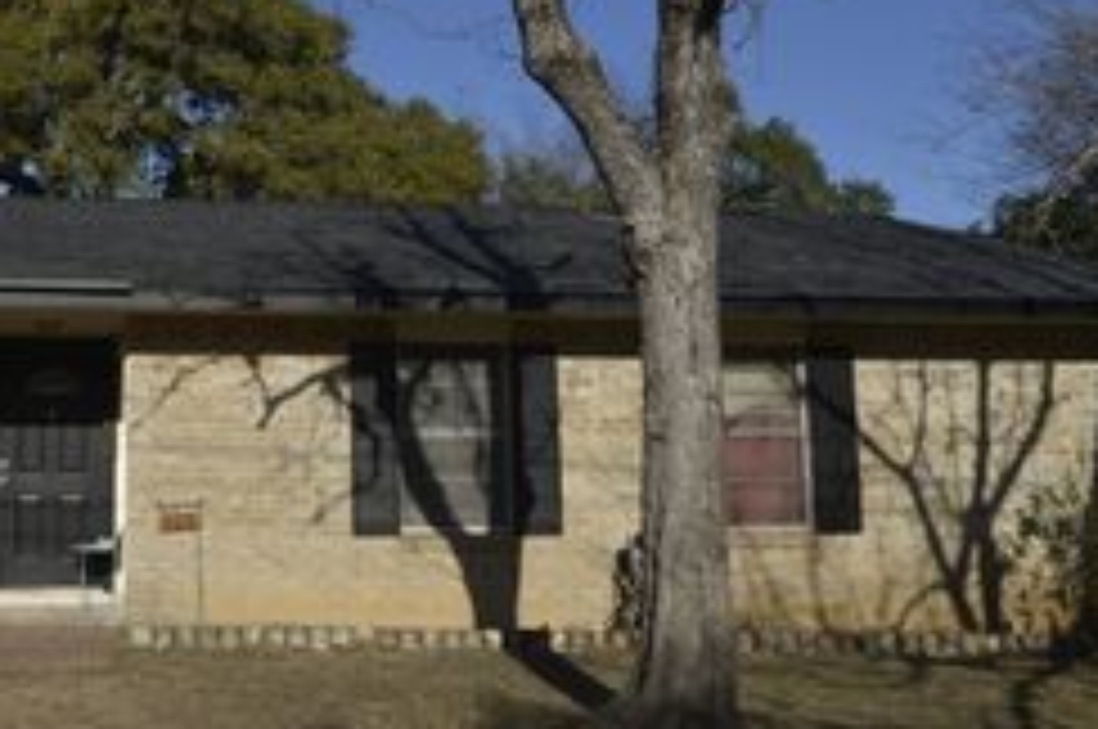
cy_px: 326
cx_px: 256
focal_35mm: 41
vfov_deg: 32.5
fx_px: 1249
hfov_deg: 45.6
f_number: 11
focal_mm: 20
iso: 100
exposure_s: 1/250
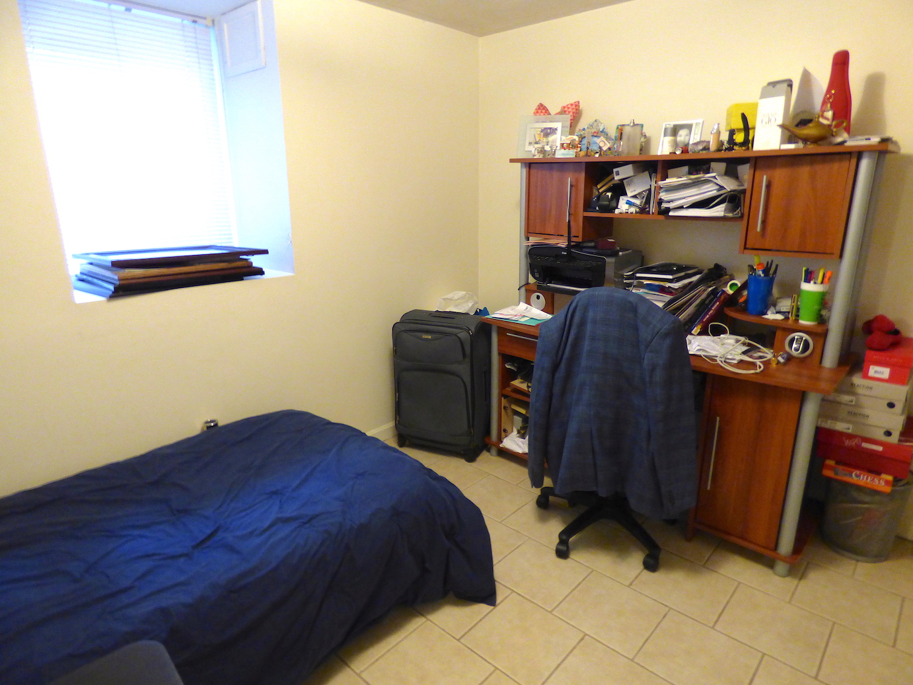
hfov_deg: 81.7
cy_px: 342
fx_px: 528
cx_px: 456
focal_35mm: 20
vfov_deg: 66.0
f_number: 2.8
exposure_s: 1/15
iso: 400
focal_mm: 3.58
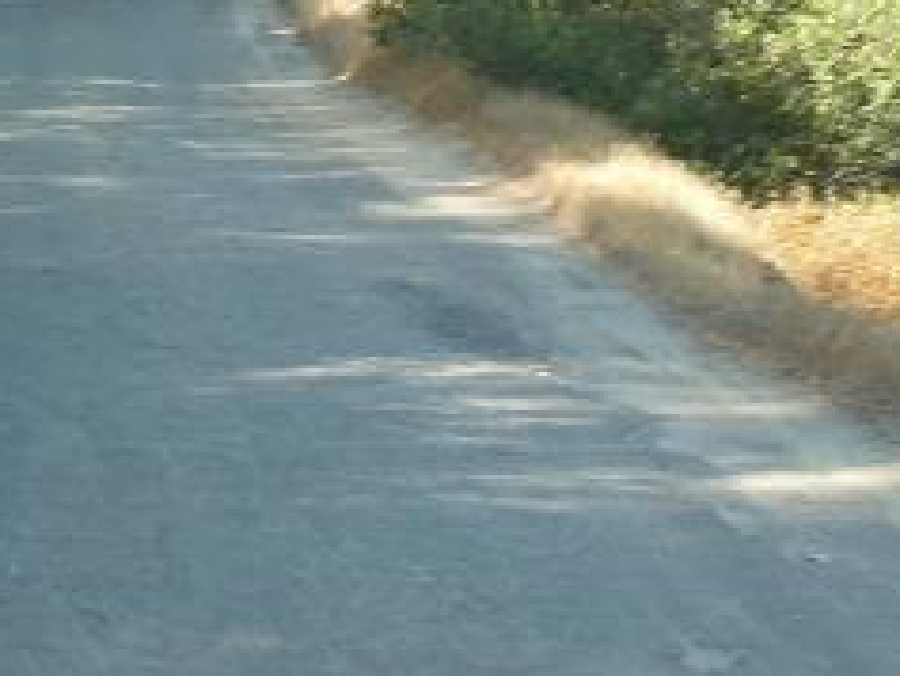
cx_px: -19
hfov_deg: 15.4
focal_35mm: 125
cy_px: -95
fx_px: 3252
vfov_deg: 11.7
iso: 80
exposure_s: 1/80
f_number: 3.6
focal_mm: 6.1
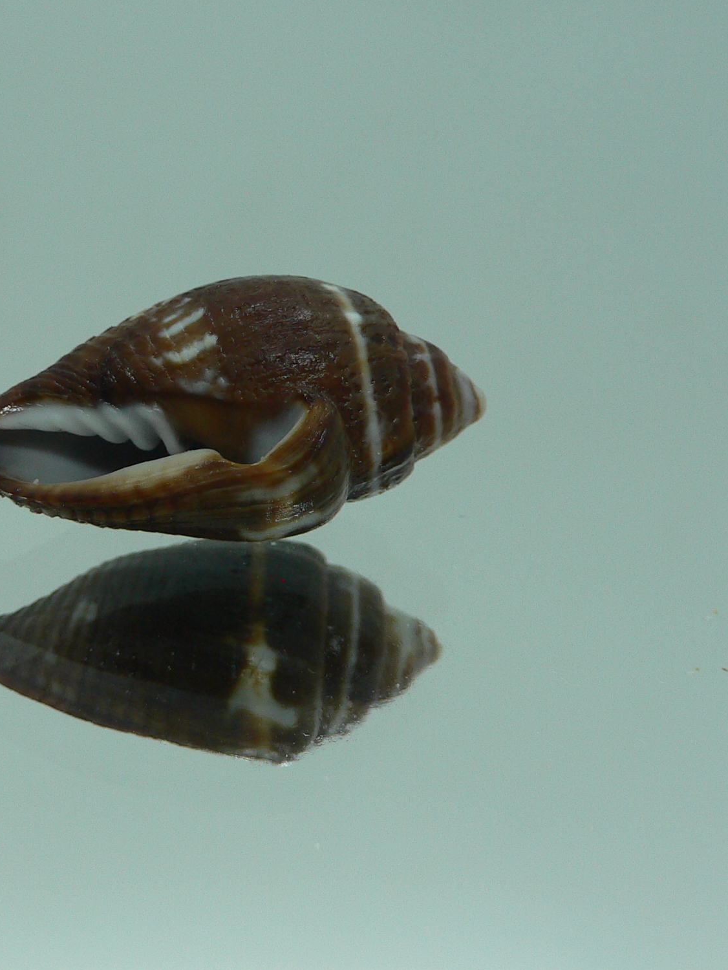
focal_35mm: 47
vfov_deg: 40.4
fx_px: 1318
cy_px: 484
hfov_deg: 30.5
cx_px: 210
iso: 80
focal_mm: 4.6
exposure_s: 1/60
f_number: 2.8
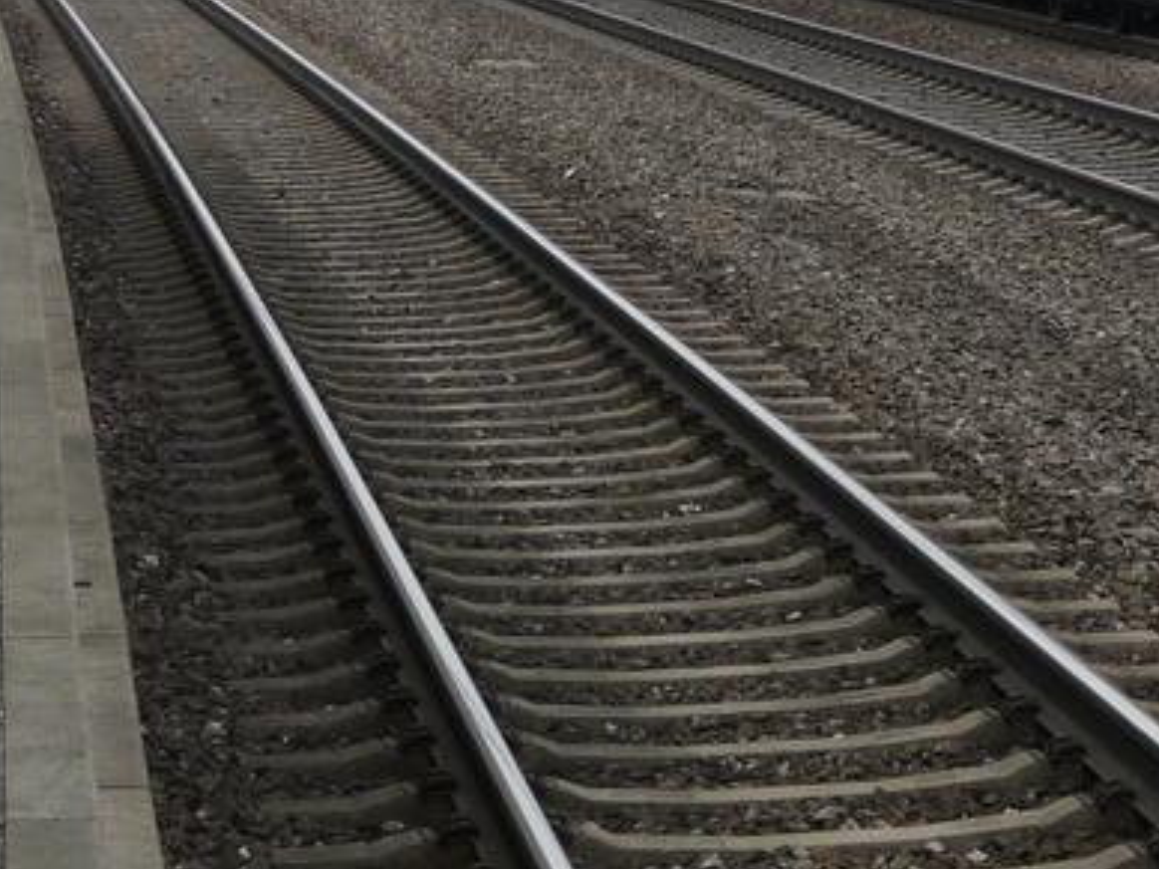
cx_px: 1132
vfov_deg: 8.9
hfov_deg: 11.9
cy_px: -137
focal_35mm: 165
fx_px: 5524
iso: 100
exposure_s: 1/250
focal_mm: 10.5
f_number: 4
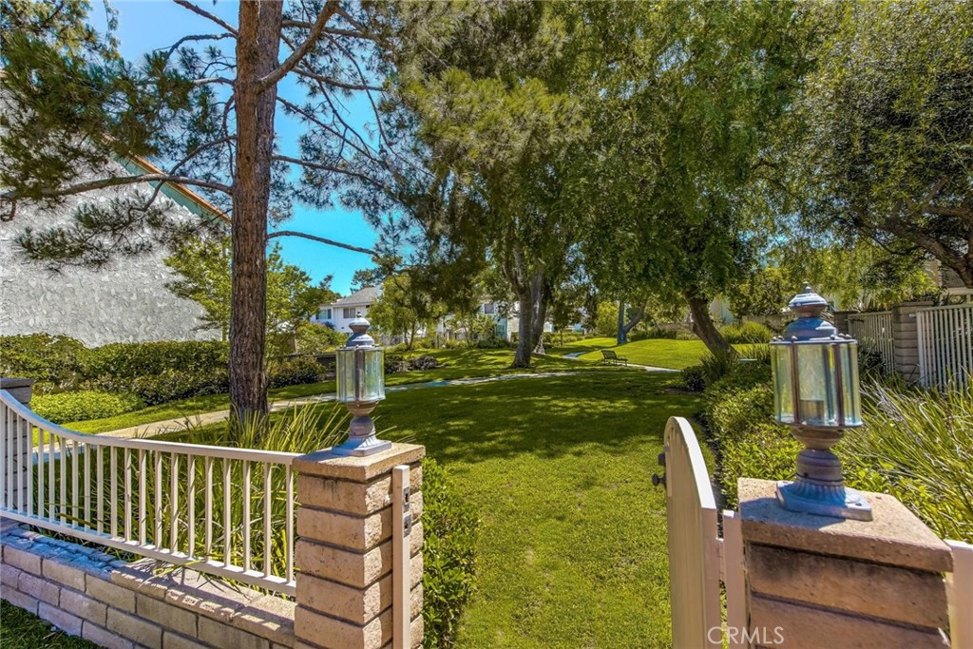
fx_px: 460
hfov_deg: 93.3
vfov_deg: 70.5
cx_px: 486
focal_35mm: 17
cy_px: 324
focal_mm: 17
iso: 100
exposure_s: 1/100
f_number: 6.3
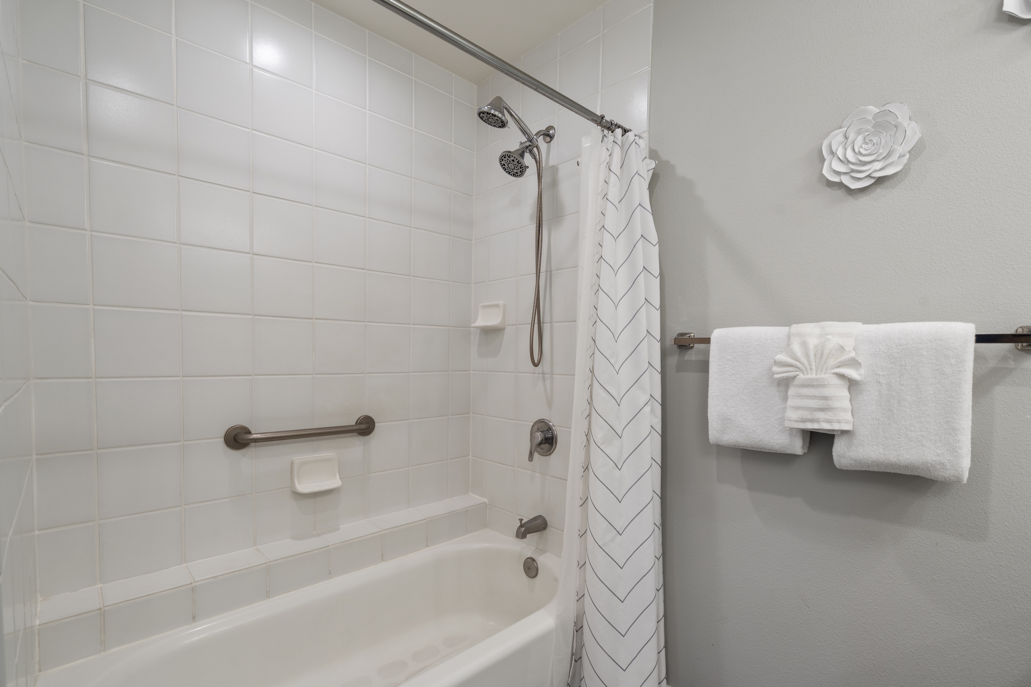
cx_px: 516
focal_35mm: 16
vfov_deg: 73.7
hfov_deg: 96.7
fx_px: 458
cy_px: 344
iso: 100
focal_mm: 16
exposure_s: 1/8
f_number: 8
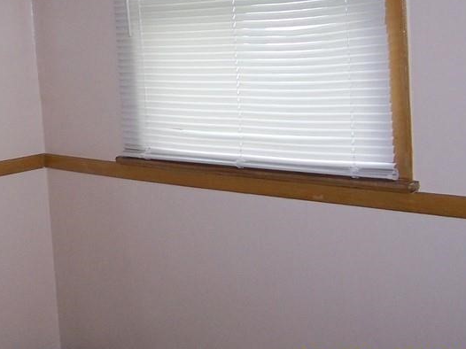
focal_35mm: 74
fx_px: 996
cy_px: 115
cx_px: 66
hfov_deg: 25.7
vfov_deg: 19.8
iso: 140
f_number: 2.8
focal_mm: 6.3
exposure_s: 1/60
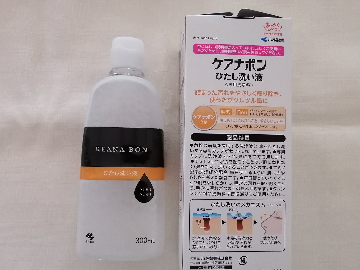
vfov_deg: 46.7
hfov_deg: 60.0
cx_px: 184
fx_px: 312
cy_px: 147
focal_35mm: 30
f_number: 1.8
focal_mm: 3.62
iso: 400
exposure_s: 1/33.3
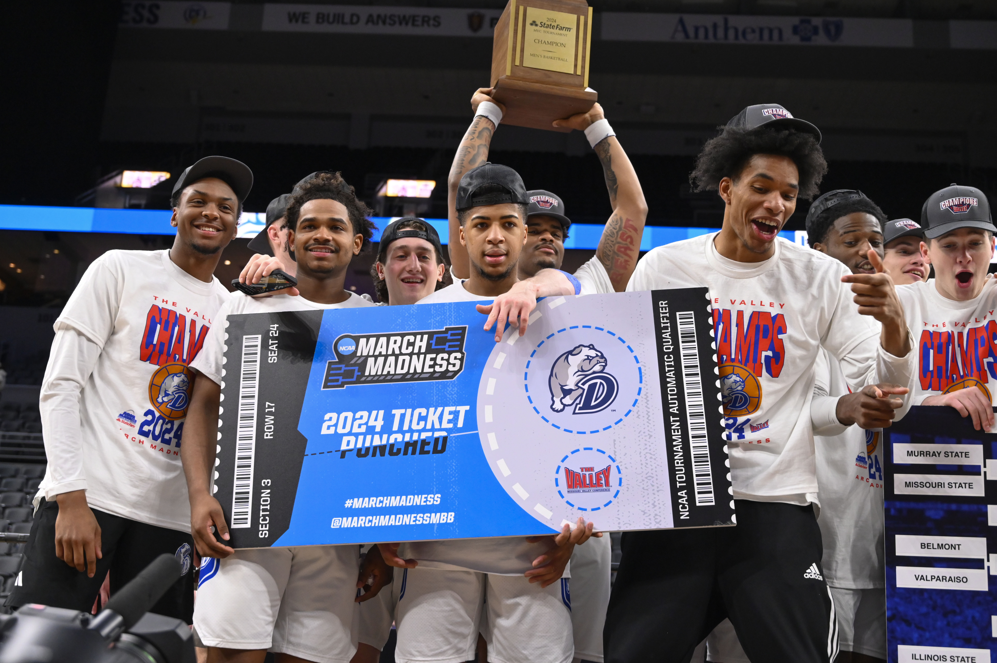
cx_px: 498
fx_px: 1162
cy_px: 332
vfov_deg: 31.9
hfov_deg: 46.4
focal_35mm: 42
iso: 3200
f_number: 4
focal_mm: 42
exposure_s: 1/1000
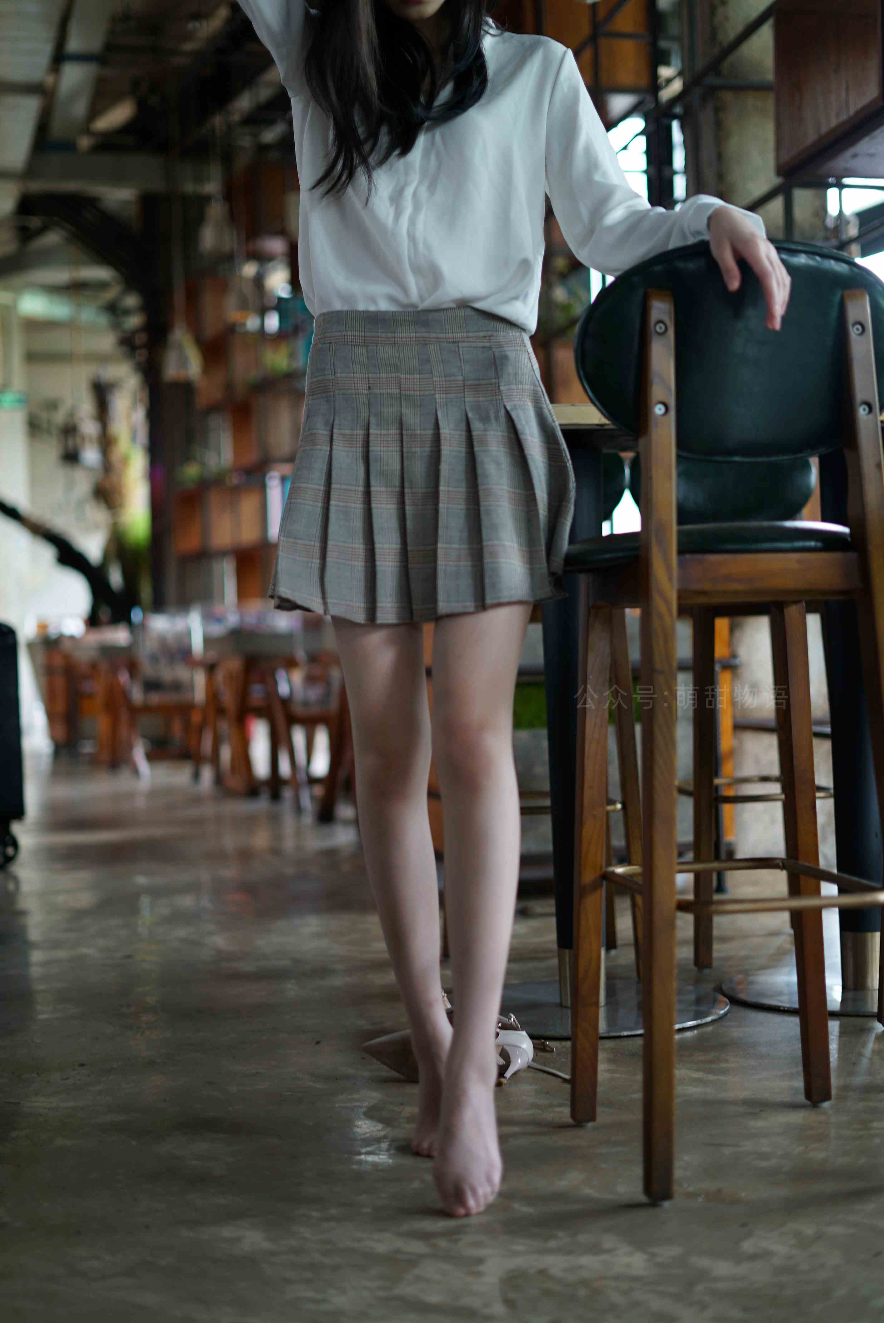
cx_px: 442
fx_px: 1839
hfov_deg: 27.0
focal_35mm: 50
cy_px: 662
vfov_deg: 39.6
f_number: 1.8
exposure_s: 1/80
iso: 160
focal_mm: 50
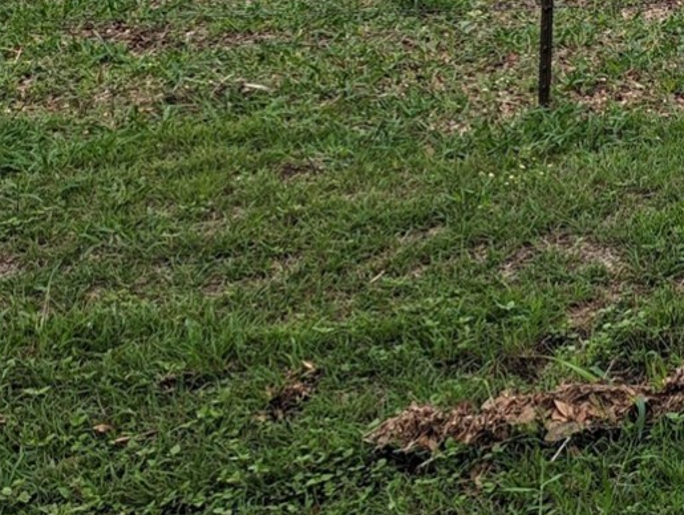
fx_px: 1880
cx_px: 1260
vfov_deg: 14.7
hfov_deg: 16.8
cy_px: -219
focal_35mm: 95
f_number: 1.85
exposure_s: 1/482
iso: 46
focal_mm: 6.81
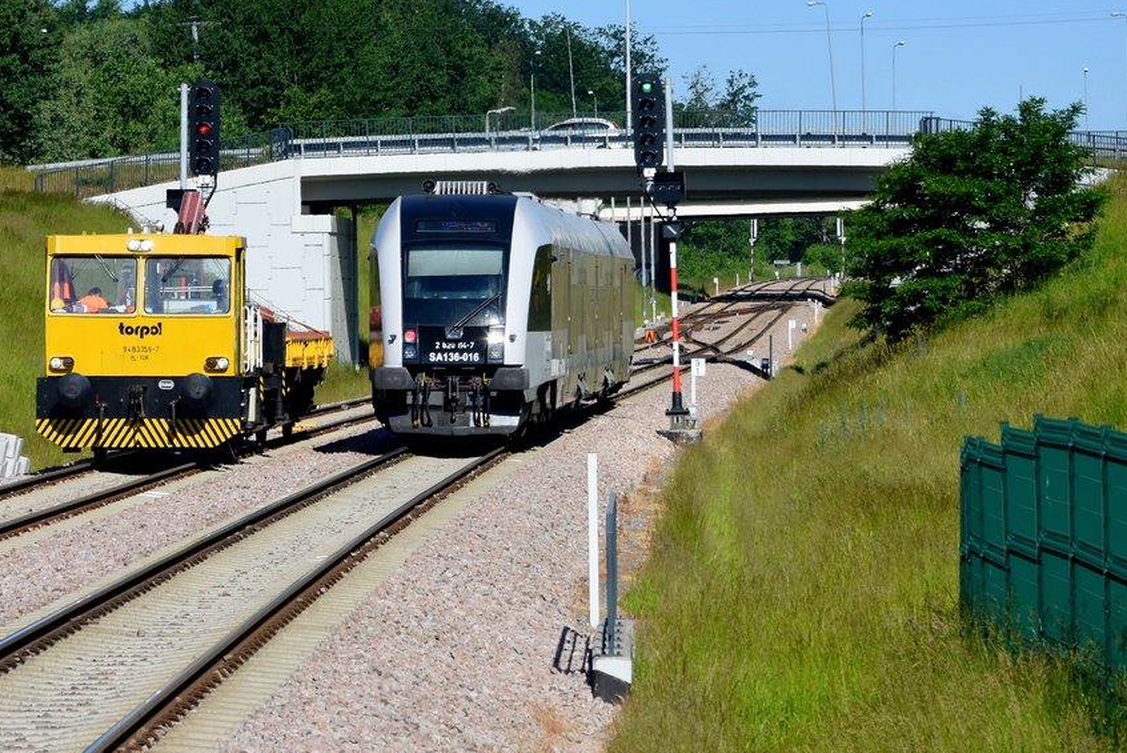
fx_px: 6890
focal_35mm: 220
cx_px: 593
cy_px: 200
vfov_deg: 6.2
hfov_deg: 9.4
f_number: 7.1
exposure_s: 1/400
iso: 100
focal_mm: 92
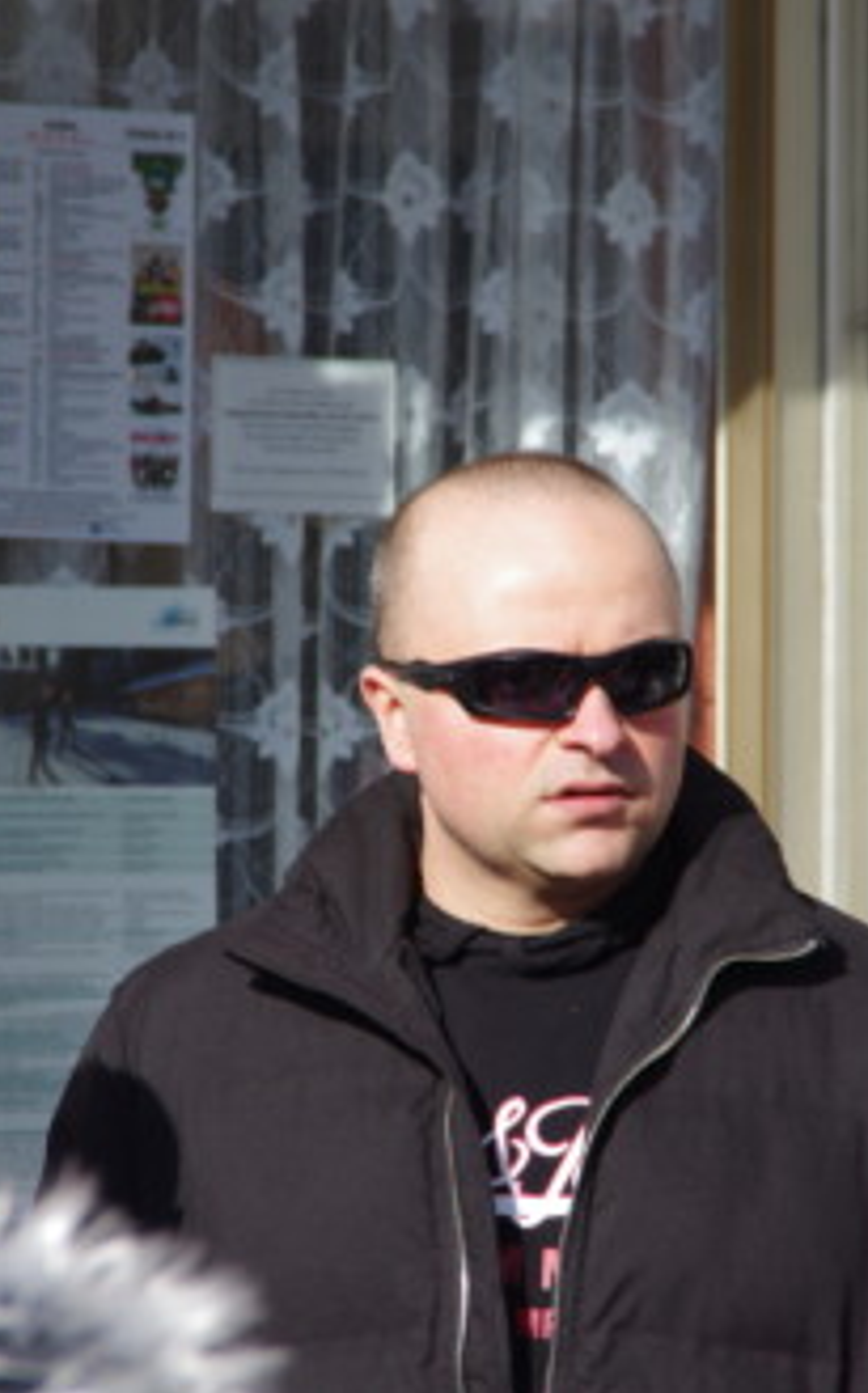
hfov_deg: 2.8
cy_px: 696
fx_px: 17601
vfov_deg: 4.5
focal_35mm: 464
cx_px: 491
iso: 200
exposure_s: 1/250
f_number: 11
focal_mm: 200
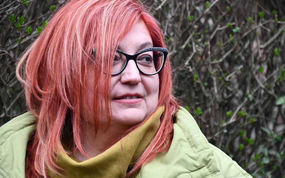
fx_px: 1484
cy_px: 85
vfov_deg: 6.9
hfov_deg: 11.0
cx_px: 142
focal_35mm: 191
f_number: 6
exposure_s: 1/125
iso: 2500
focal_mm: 125
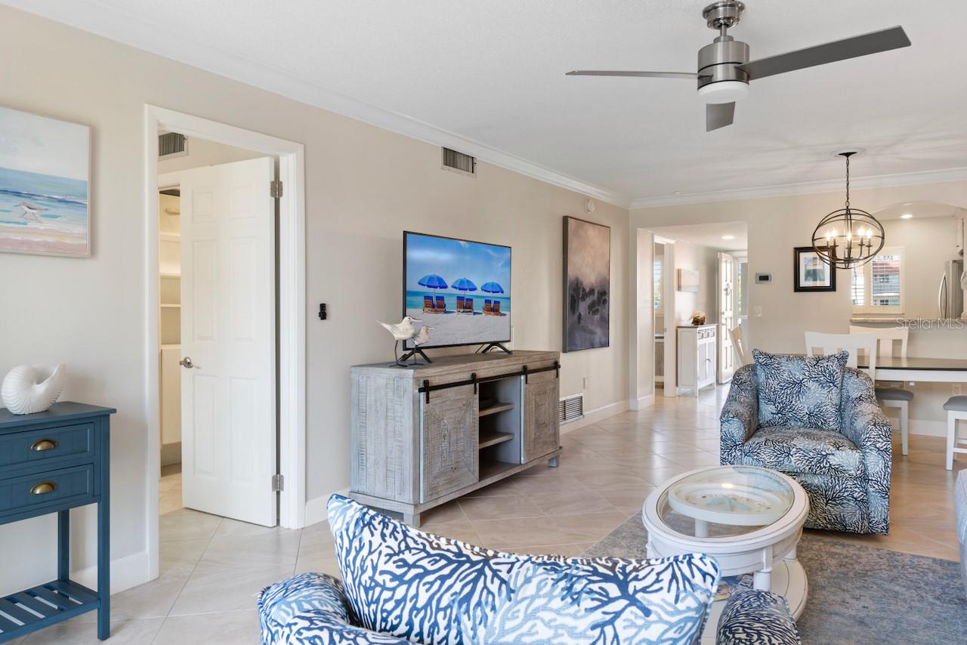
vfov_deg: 53.2
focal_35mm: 24
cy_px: 322
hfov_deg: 73.7
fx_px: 645
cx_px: 484
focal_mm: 16
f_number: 8
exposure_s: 1/6
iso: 200
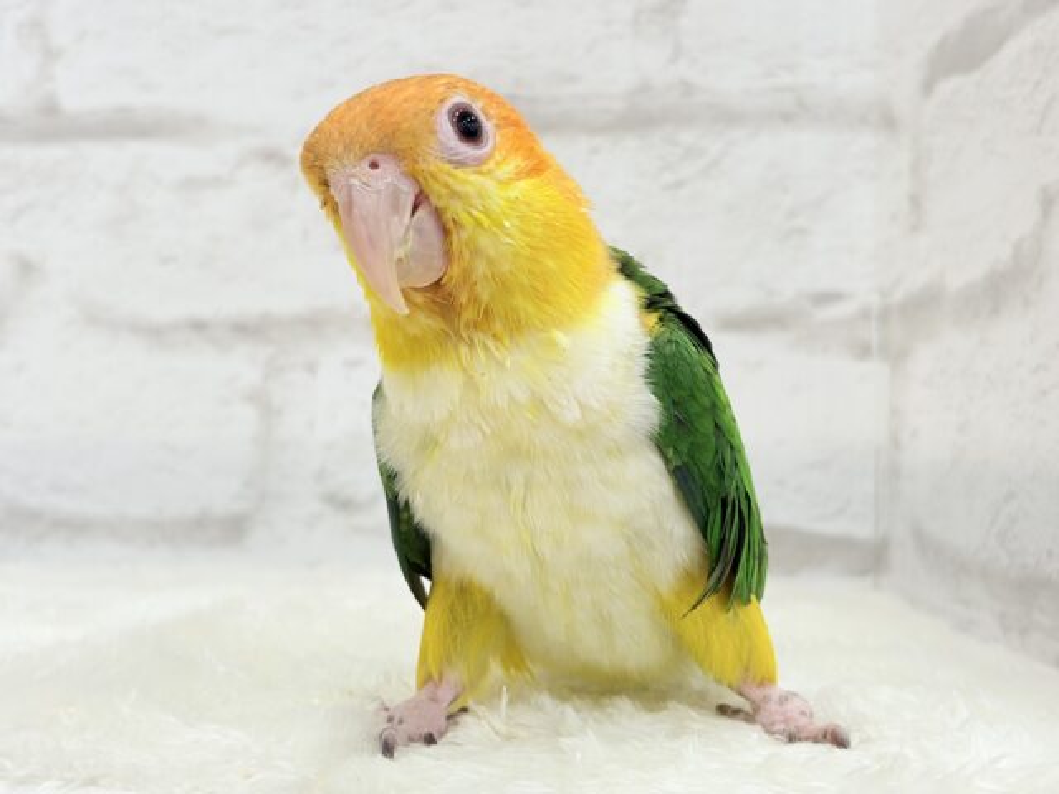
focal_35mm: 52
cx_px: 530
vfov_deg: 28.0
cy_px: 397
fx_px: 1591
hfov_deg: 36.8
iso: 40
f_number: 1.6
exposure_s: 1/50
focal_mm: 5.96
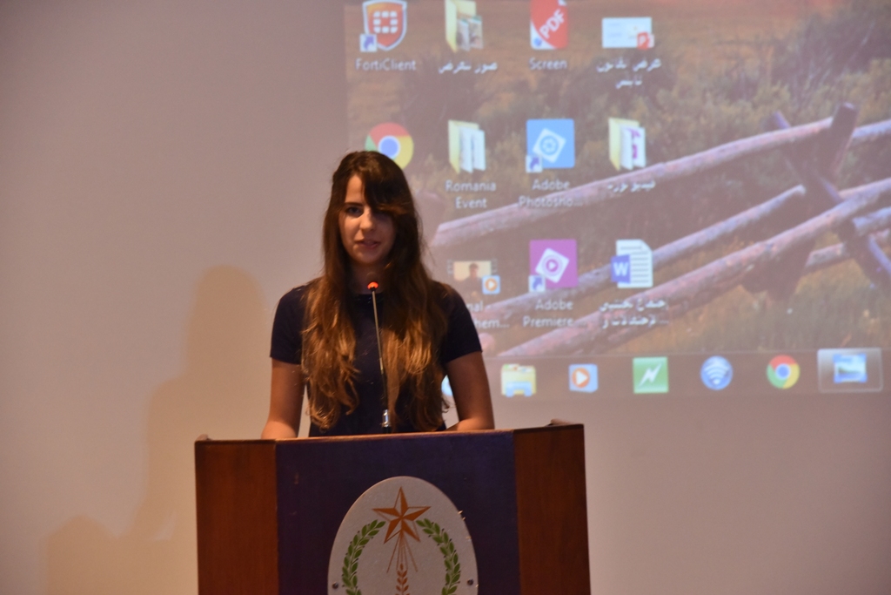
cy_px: 298
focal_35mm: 98
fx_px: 2426
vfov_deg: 14.0
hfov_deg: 20.8
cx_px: 446
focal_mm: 98
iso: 3200
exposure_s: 1/125
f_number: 5.6
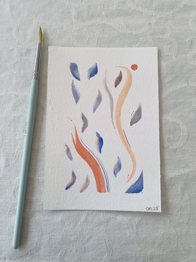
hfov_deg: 53.1
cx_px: 98
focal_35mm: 26
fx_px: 196
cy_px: 131
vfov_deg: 67.3
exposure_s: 1/793
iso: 32
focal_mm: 4.25
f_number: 1.8
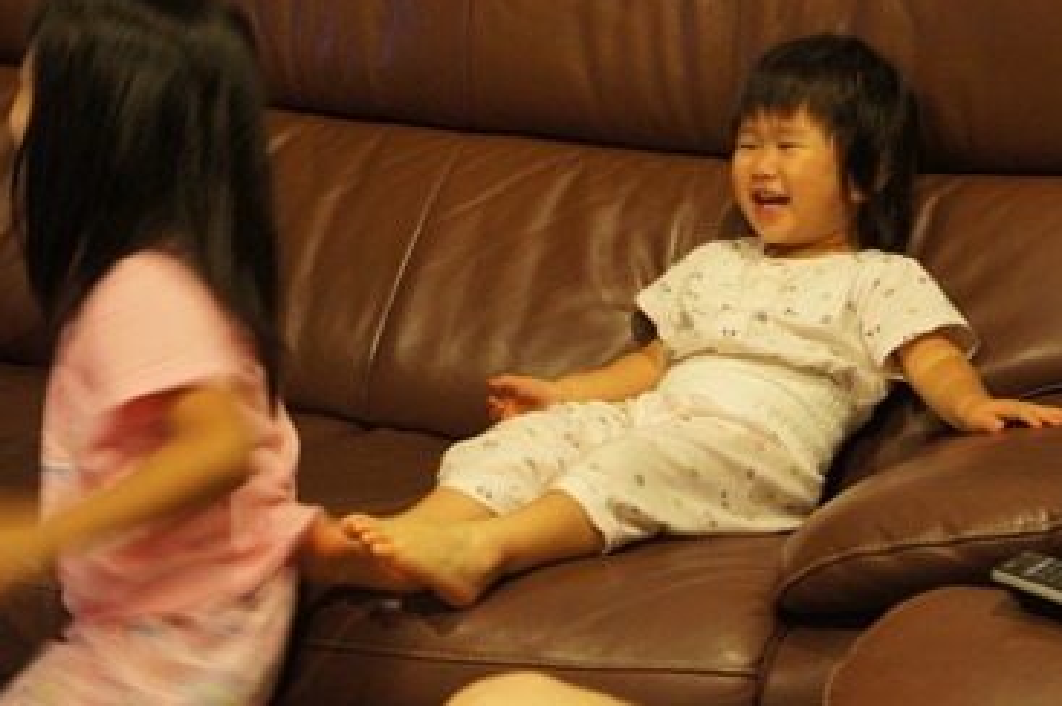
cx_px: 556
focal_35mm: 85
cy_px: 327
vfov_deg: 16.0
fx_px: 2505
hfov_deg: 23.9
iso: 1600
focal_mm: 52
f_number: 5.6
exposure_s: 1/20
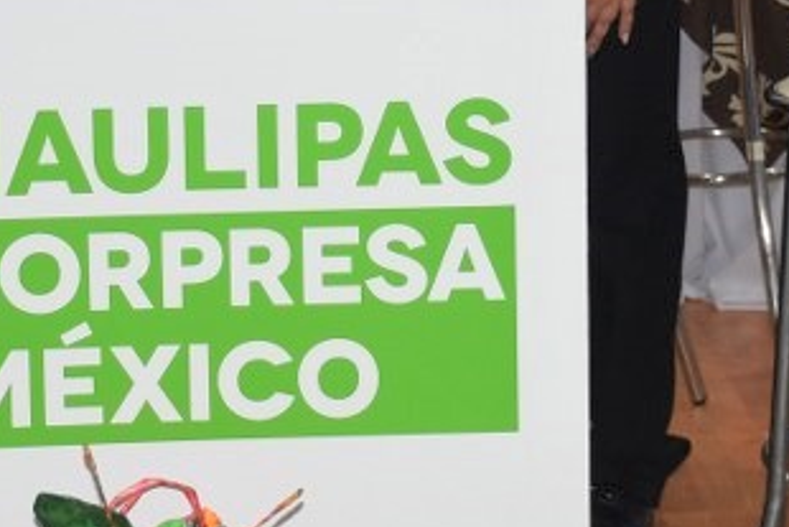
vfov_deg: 8.2
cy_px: -83
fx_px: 3663
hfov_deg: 12.3
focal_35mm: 167
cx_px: 461
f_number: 4
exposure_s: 1/60
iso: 500
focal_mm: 27
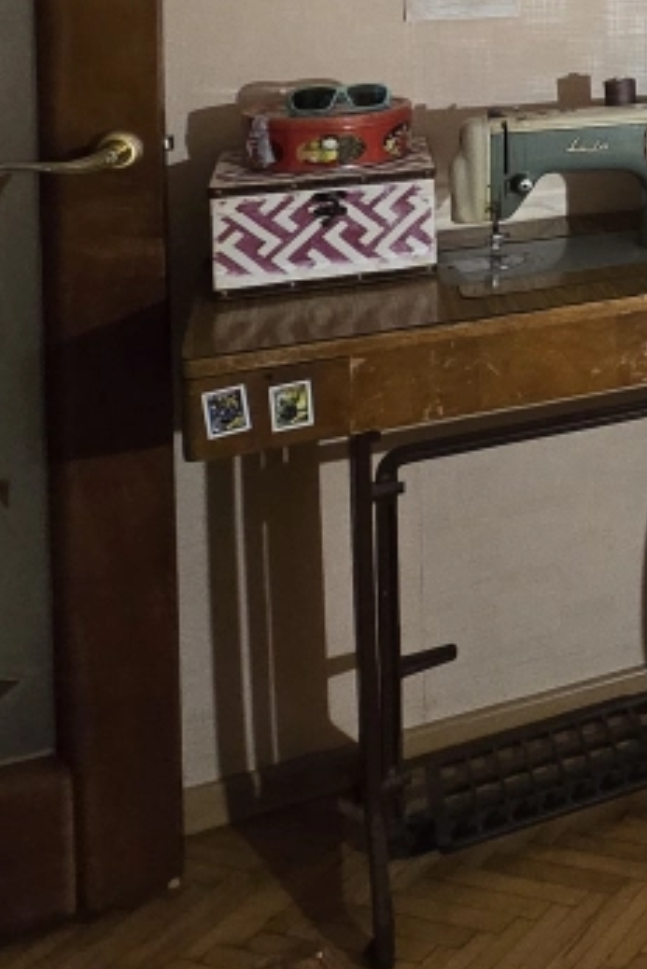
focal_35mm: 49
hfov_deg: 18.9
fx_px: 1320
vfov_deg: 35.0
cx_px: 1252
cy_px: -83
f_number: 2.2
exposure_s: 1/50
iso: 500
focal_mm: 2.2
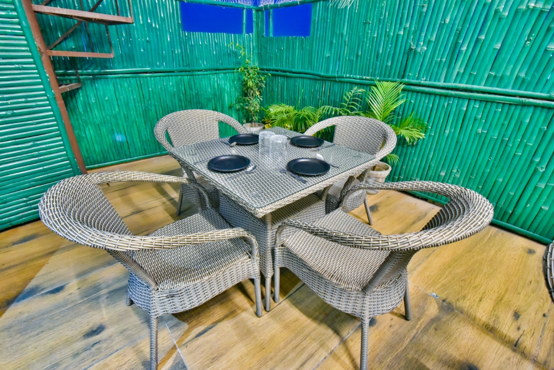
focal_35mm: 17
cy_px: 185
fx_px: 262
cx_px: 277
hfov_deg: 93.3
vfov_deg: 70.5
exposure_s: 1/15
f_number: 8
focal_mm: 17
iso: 4000
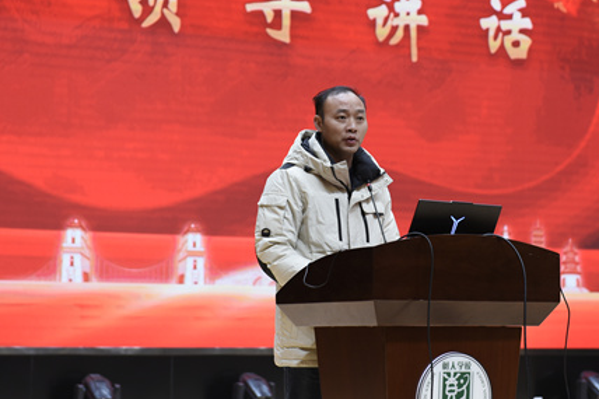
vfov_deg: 15.7
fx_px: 1447
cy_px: 137
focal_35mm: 87
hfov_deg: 23.4
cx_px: 330
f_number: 3.5
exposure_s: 1/160
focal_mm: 62
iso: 640
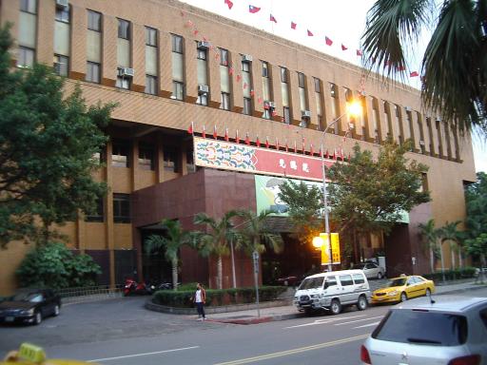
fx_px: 535
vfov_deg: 37.7
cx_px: 244
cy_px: 182
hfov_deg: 49.0
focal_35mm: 38
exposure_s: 1/13
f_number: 2.6
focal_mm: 5.8
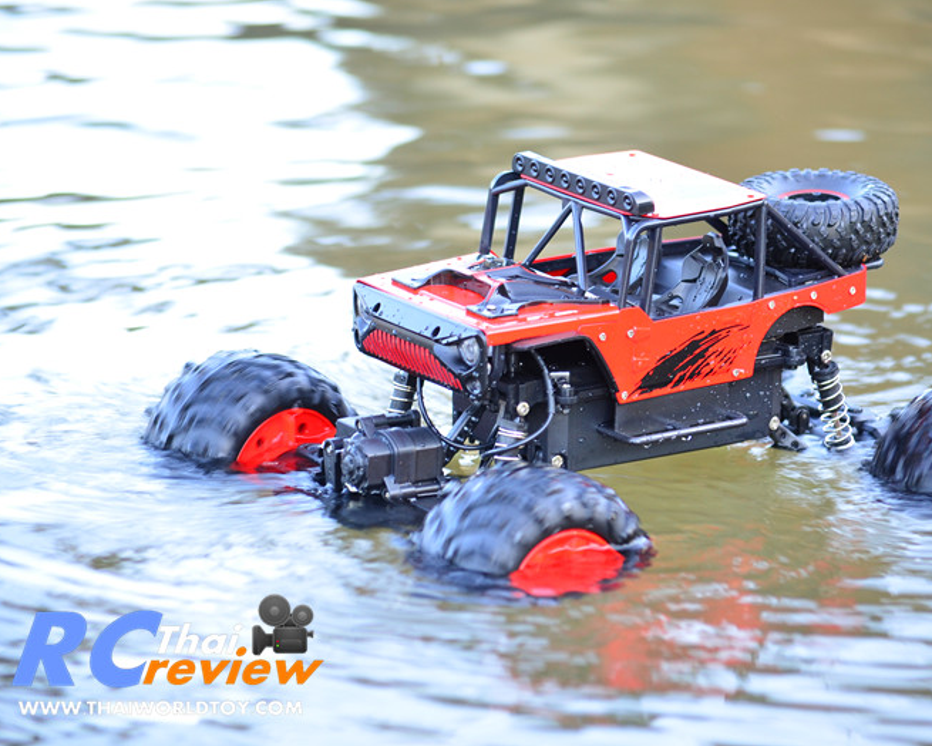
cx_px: 536
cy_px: 372
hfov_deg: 11.5
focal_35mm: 168
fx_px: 4634
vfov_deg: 9.2
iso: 250
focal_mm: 98
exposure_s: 1/30
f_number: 4.5
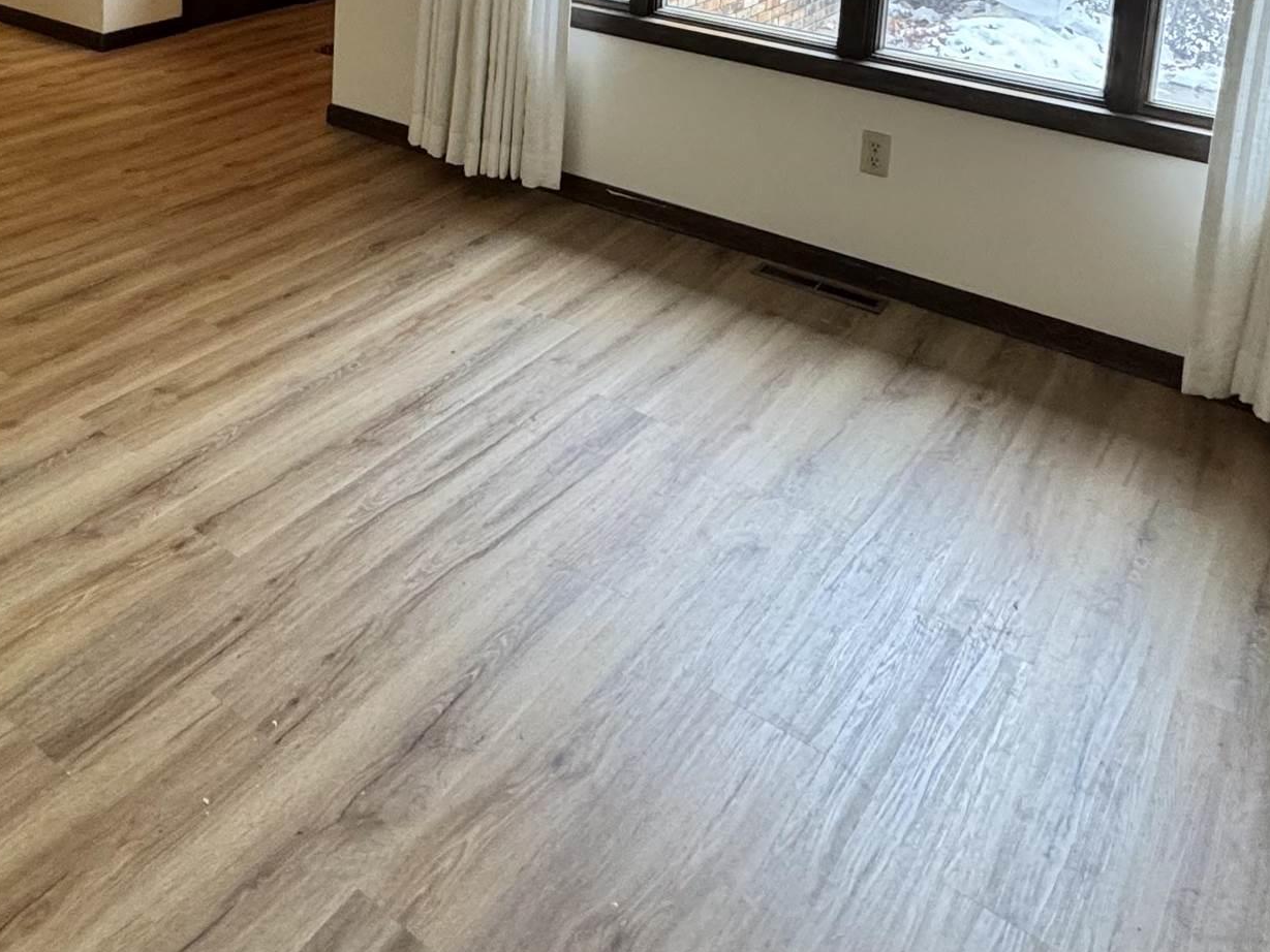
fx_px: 1284
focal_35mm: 35
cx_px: 283
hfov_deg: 50.0
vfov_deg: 34.4
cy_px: -128
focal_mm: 2.22
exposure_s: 1/60
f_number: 2.2
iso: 250
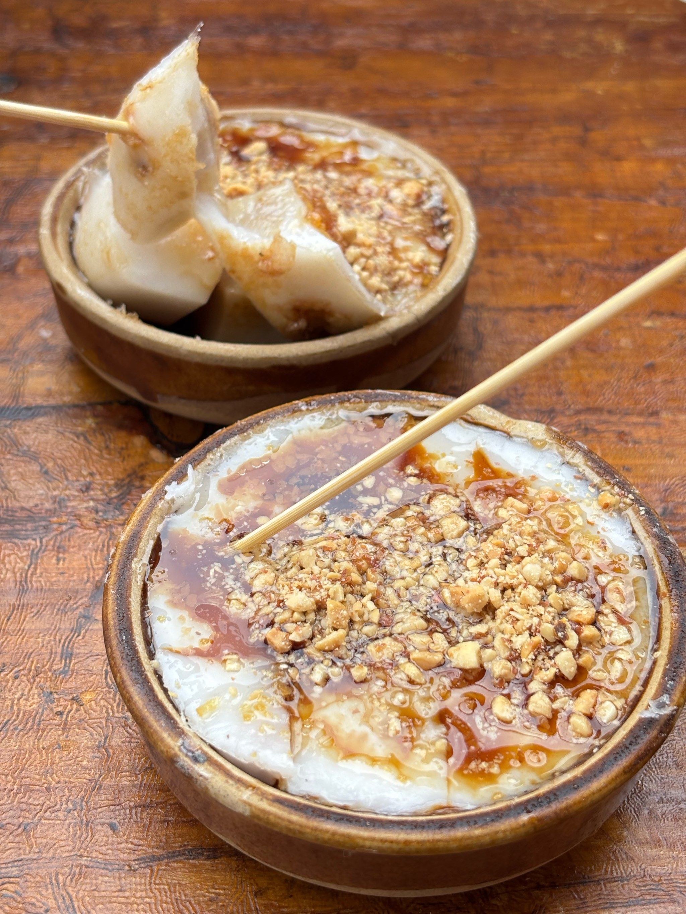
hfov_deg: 28.0
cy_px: 457
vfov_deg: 36.8
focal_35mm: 52
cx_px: 343
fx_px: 1374
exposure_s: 1/368
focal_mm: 5.96
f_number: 1.6
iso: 32
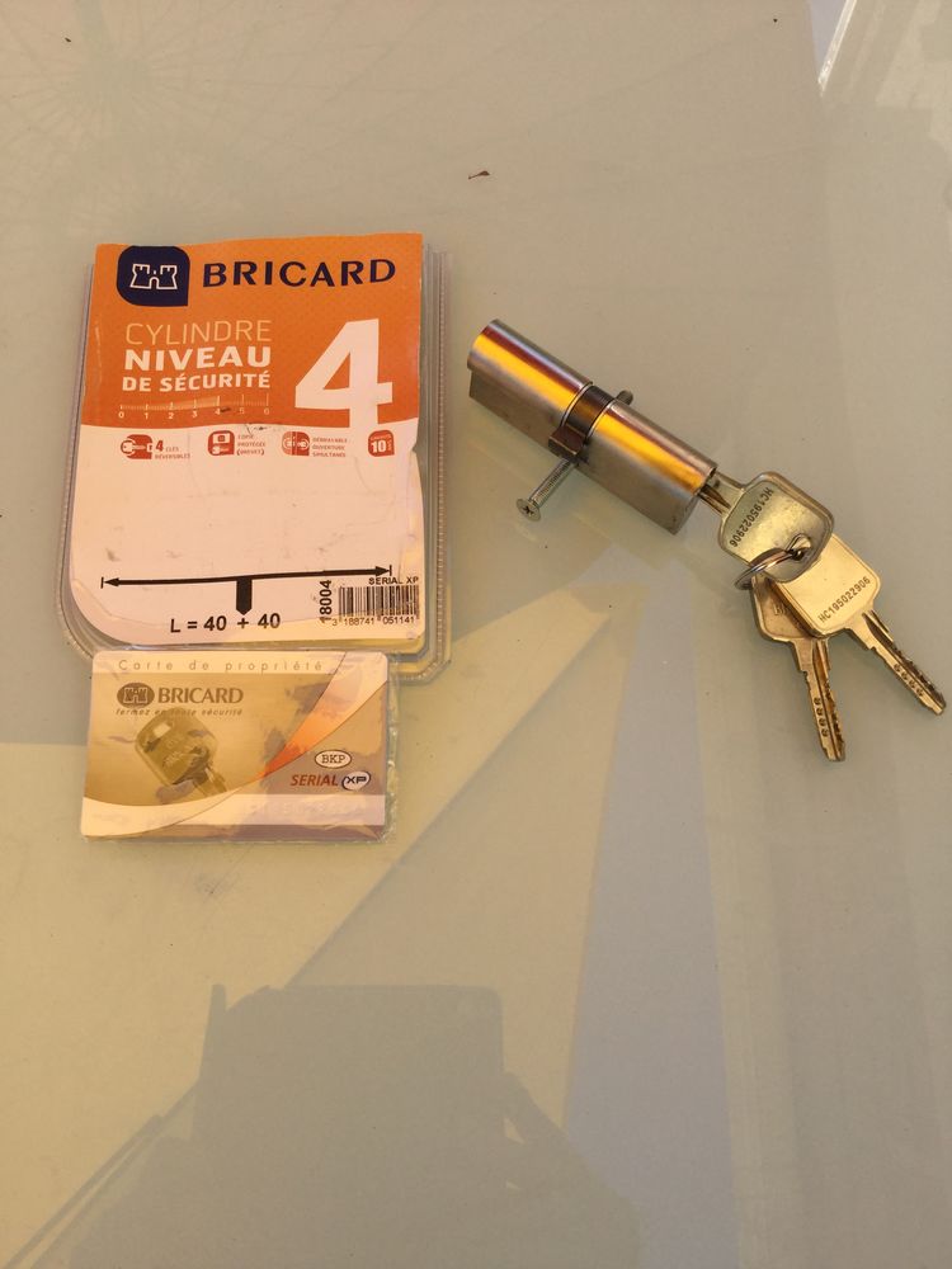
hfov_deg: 45.4
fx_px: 1137
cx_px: 476
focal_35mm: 31
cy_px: 634
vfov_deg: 58.4
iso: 25
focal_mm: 3.3
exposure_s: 1/471
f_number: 2.4
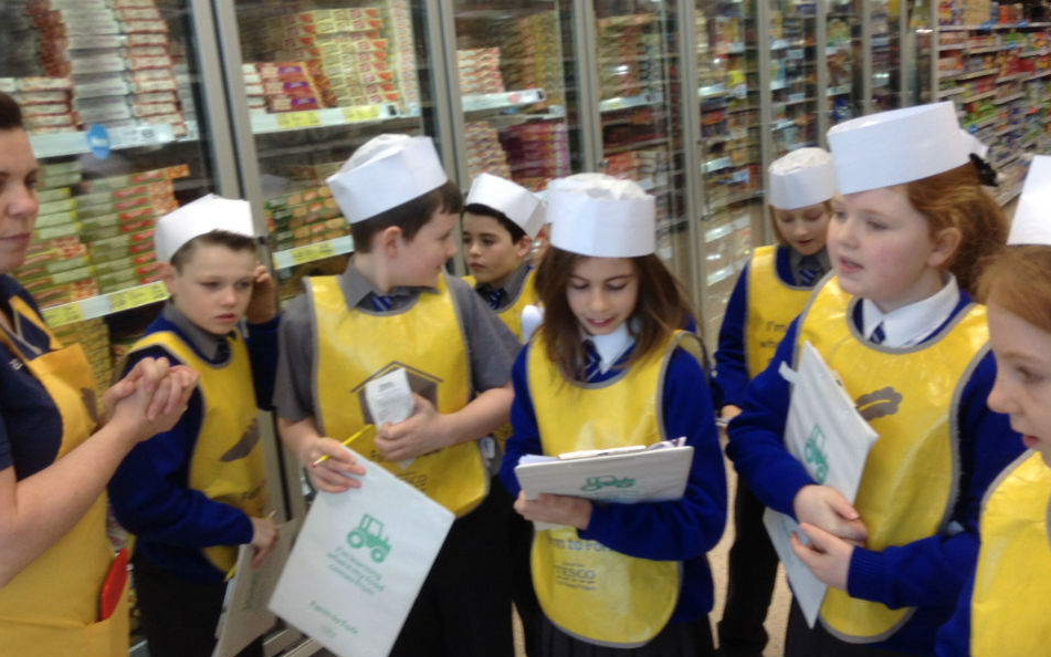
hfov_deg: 54.0
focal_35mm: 36
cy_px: 281
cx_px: 523
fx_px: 1031
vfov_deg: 35.3
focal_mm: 3.3
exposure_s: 1/60
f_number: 2.4
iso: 40
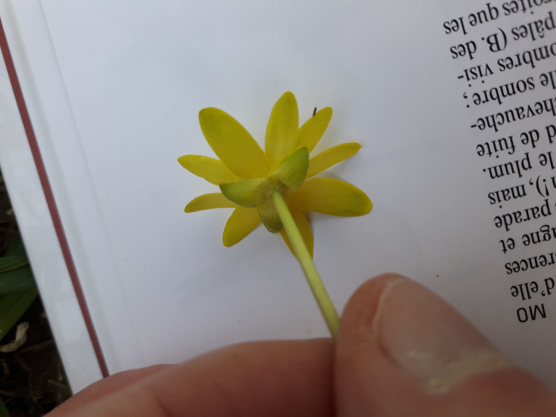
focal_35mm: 28
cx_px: 278
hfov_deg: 63.4
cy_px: 208
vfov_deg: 49.7
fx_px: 450
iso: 40
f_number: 1.9
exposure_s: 1/202
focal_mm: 3.7
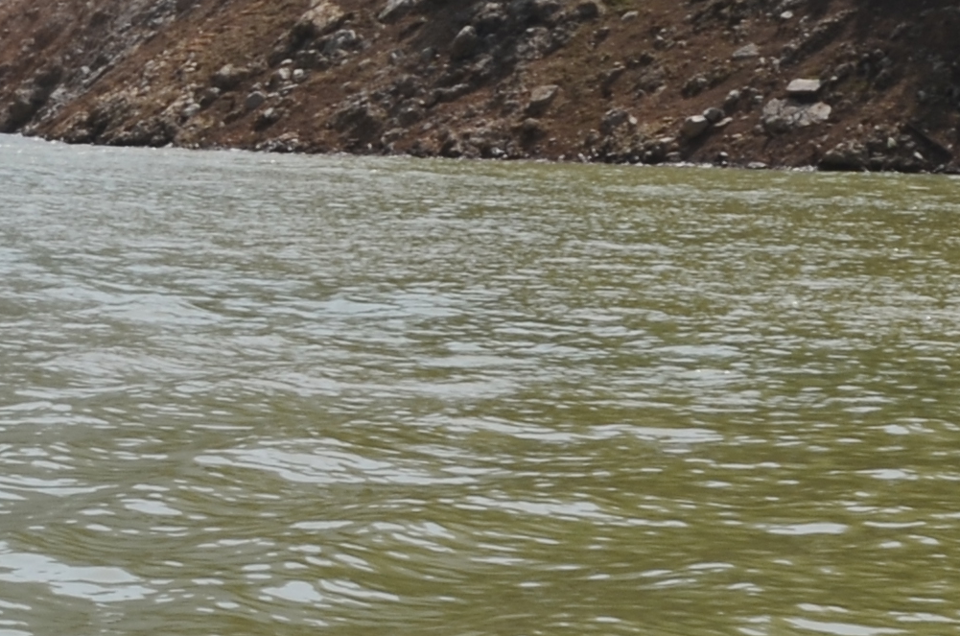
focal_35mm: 192
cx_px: 59
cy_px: -541
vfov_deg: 6.9
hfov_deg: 10.7
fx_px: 5109
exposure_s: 1/125
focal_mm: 26
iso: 100
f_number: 11
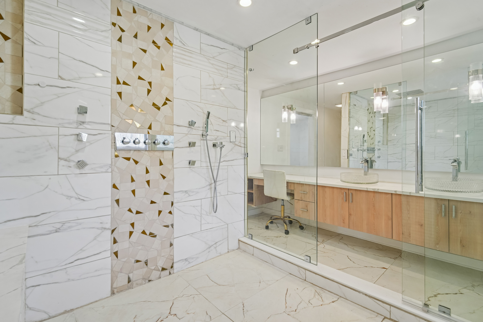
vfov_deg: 73.7
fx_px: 215
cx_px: 242
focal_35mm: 16
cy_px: 161
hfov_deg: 96.7
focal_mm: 16
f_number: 8
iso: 400
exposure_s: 1/20
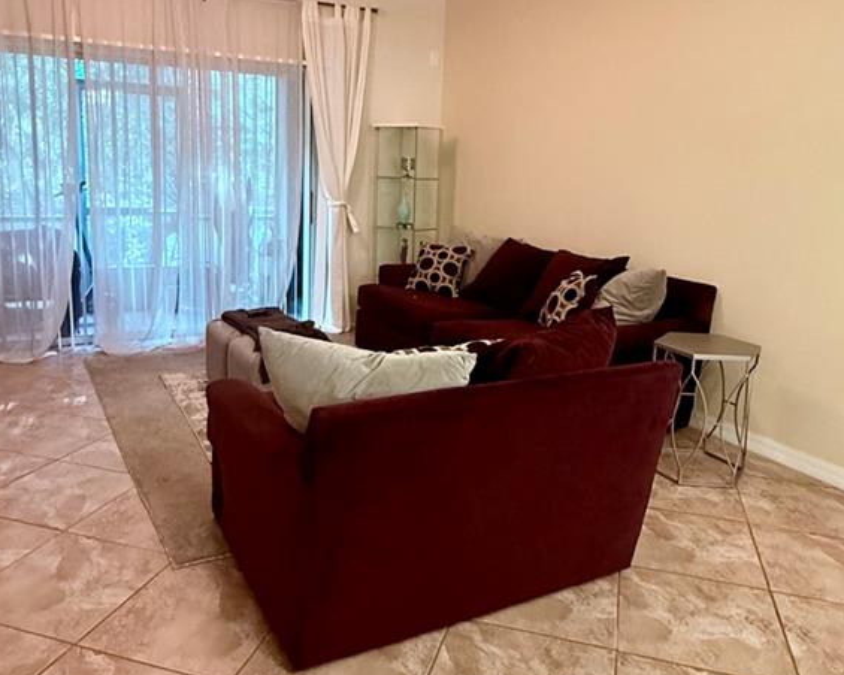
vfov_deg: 49.9
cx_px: 418
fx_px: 724
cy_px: 297
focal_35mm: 29
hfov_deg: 60.4
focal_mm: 2.22
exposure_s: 1/60
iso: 1000
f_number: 2.2
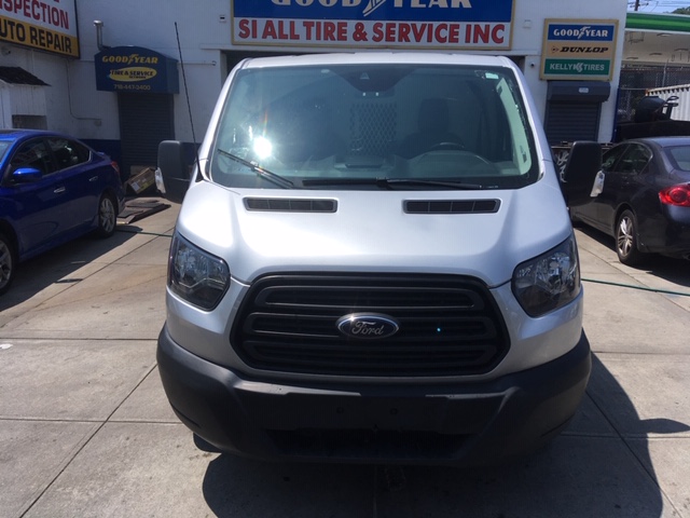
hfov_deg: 61.7
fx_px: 578
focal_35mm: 29
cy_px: 259
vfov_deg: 48.2
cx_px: 345
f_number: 2.2
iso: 25
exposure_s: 1/2747
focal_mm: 4.15
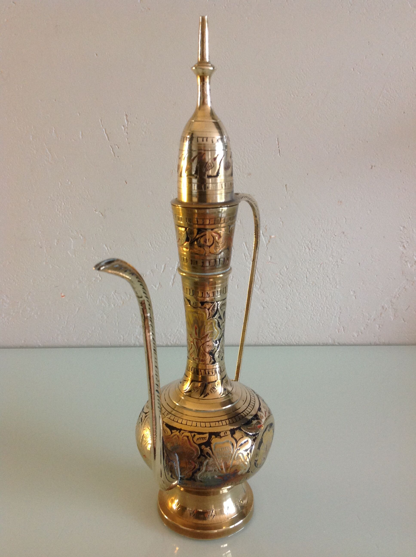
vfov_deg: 52.7
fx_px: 562
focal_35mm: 35
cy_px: 278
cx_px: 208
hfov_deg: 40.6
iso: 125
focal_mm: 4.28
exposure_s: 1/15
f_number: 2.4
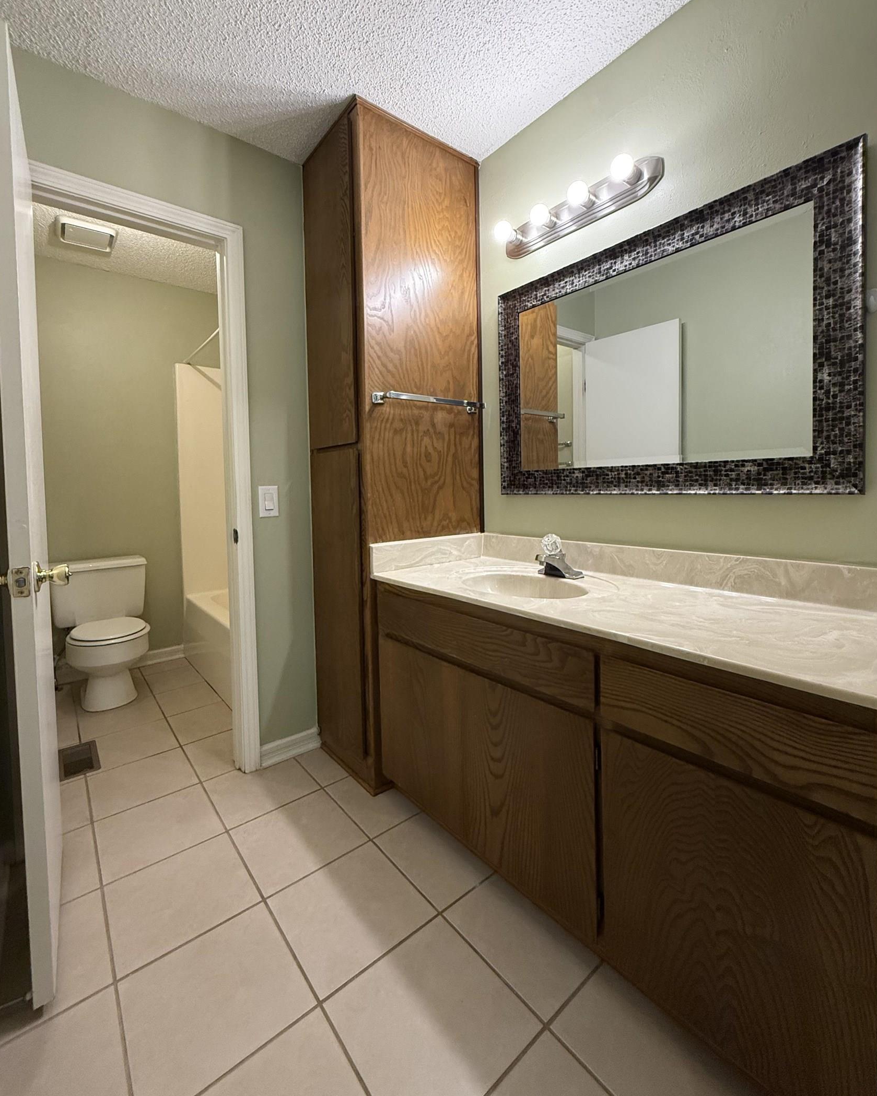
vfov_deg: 96.6
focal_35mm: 15
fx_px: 487
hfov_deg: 84.0
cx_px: 431
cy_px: 506
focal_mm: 2.22
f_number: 2.2
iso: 400
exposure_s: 1/120
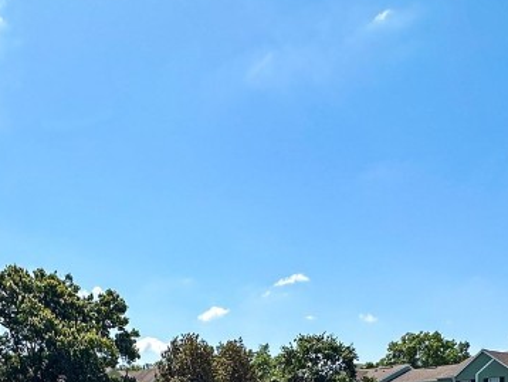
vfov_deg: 29.8
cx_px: 152
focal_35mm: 40
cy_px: 479
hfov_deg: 45.7
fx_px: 587
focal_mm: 2.22
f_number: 2.2
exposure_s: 1/1900
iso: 40
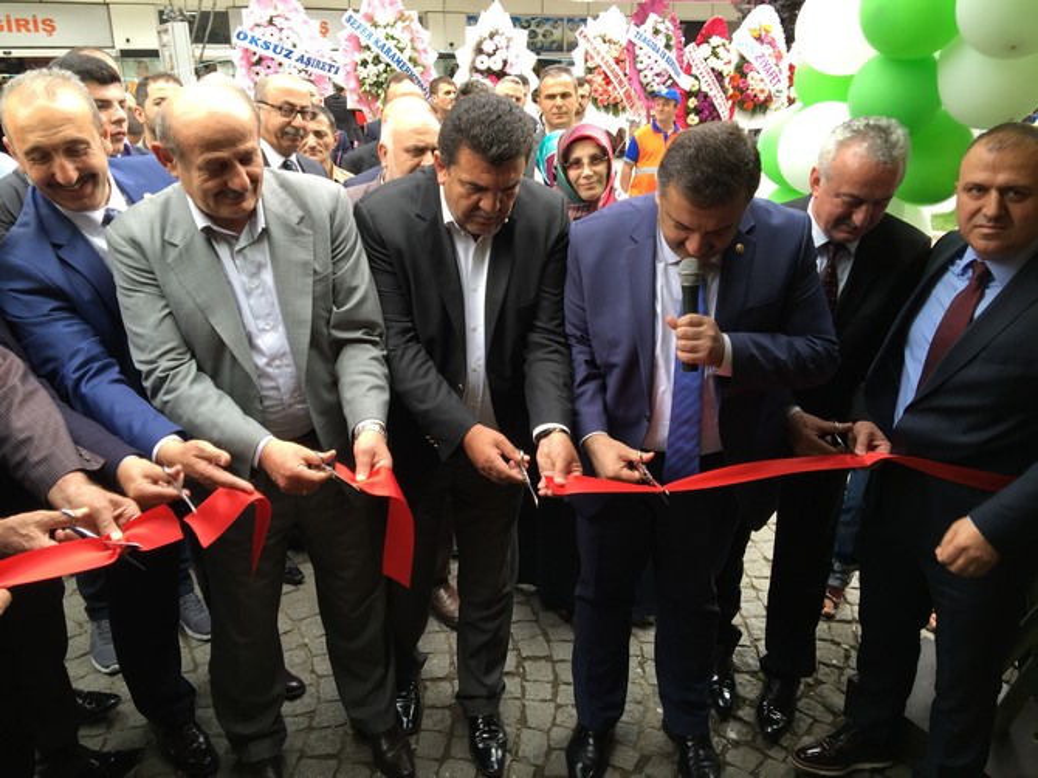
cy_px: 389
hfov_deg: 61.7
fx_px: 869
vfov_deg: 48.2
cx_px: 519
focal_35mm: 29
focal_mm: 4.15
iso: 32
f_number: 2.2
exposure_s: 1/113
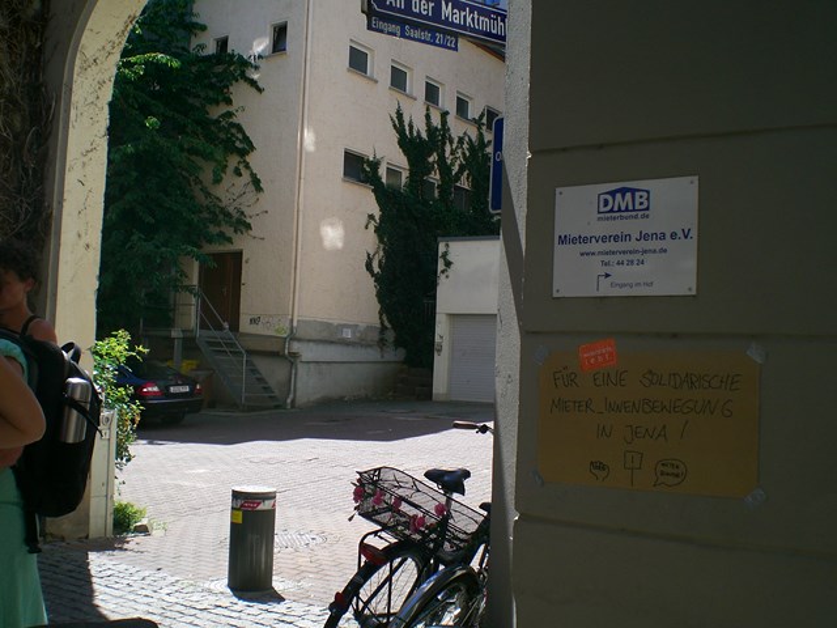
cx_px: 418
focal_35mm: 38
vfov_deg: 37.7
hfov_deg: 49.0
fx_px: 919
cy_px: 314
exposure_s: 1/250
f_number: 4.4
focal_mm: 6.3
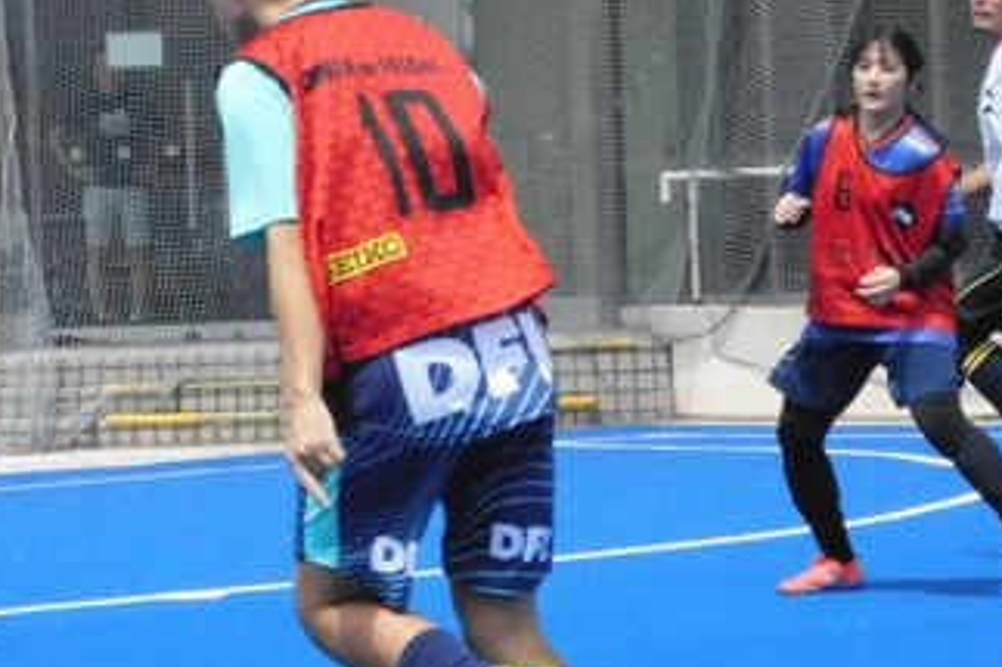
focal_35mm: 191
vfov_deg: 7.2
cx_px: 236
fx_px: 5313
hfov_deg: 10.7
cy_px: 343
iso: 1600
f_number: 9.6
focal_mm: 20.3
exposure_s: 1/1500
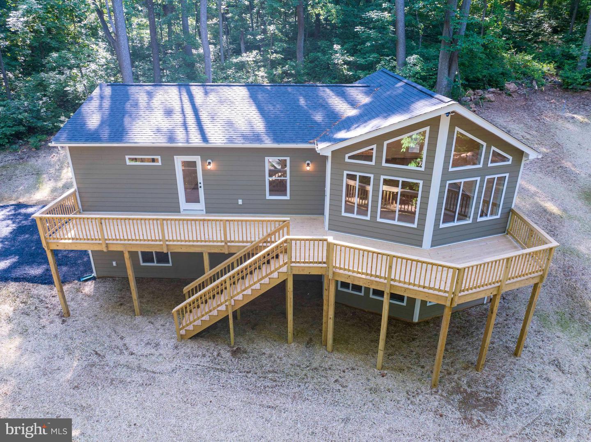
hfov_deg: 71.6
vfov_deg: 56.8
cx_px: 296
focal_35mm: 24
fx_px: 409
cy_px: 221
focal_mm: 12.29
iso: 120
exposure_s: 1/80
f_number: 2.8
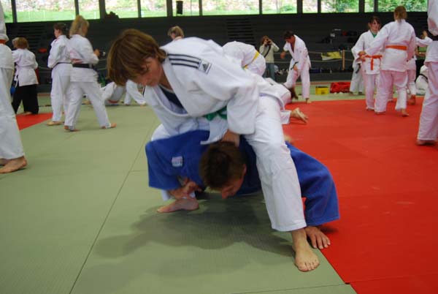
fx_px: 420
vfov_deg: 38.5
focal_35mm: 34
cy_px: 147
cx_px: 219
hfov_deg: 55.0
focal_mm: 23
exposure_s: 1/30
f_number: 3.8
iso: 200
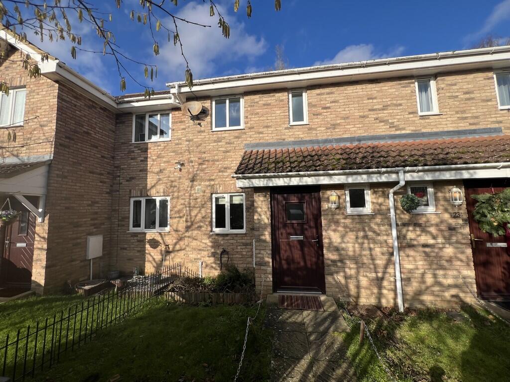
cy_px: 191
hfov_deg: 106.2
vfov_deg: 89.9
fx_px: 192
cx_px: 255
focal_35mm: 13
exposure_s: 1/1488
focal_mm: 1.57
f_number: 1.8
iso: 32
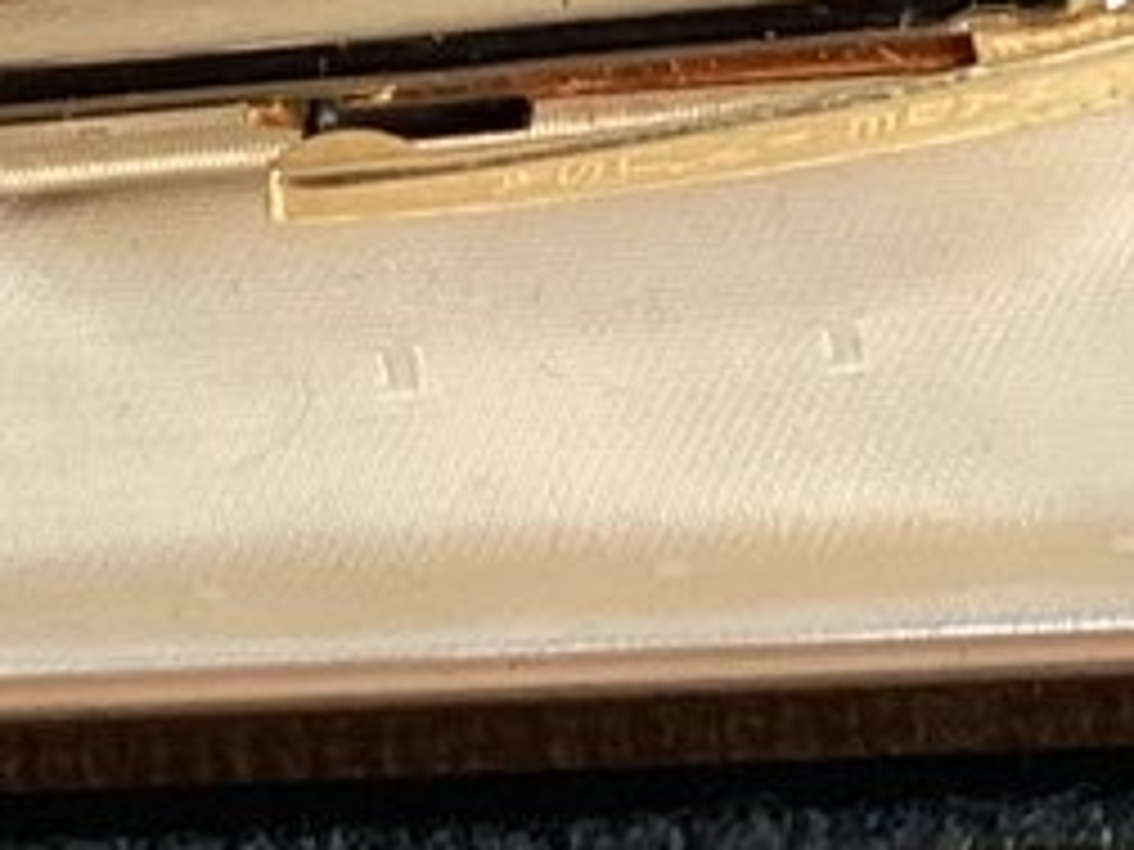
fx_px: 6093
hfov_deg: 10.6
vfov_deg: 8.0
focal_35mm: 186
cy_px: 704
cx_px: 164
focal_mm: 3.3
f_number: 2.4
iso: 160
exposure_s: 1/60
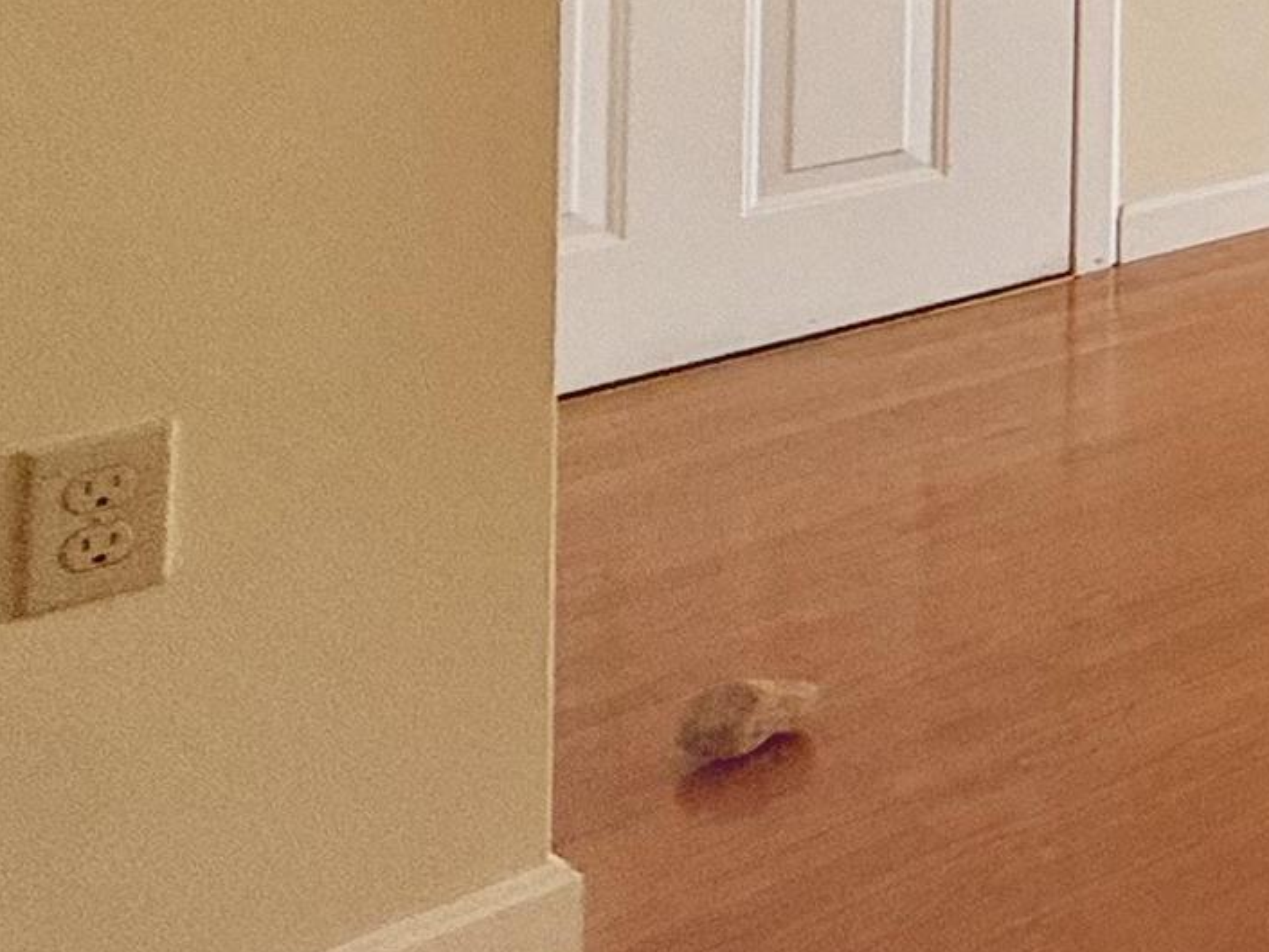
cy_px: -468
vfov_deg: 20.6
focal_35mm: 61
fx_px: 2237
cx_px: 2759
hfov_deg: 17.3
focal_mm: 2.22
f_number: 2.2
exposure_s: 1/122
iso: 64
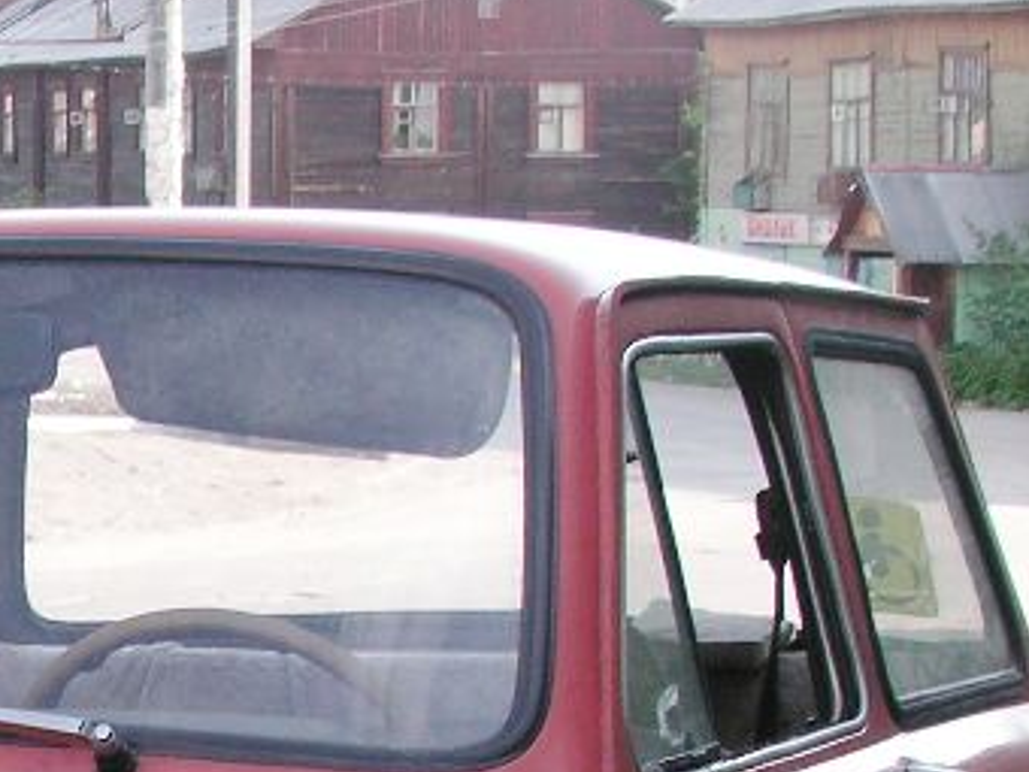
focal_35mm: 143
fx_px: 4251
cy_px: 1093
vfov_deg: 10.1
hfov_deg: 13.2
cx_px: -442
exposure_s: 1/90
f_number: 3.3
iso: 50
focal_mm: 6.3
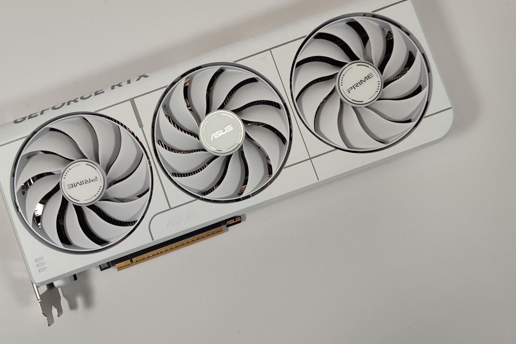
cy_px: 136
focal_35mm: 33
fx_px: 473
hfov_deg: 57.1
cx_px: 228
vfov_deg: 39.8
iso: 50
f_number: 1.85
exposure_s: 1/113
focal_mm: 6.78
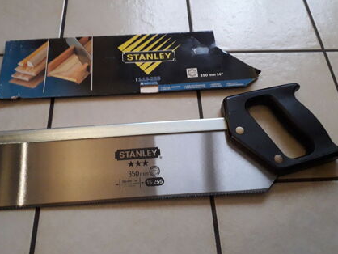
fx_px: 303
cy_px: 112
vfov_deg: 45.4
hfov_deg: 58.3
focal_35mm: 31
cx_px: 158
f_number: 1.9
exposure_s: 1/25
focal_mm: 3.6
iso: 400
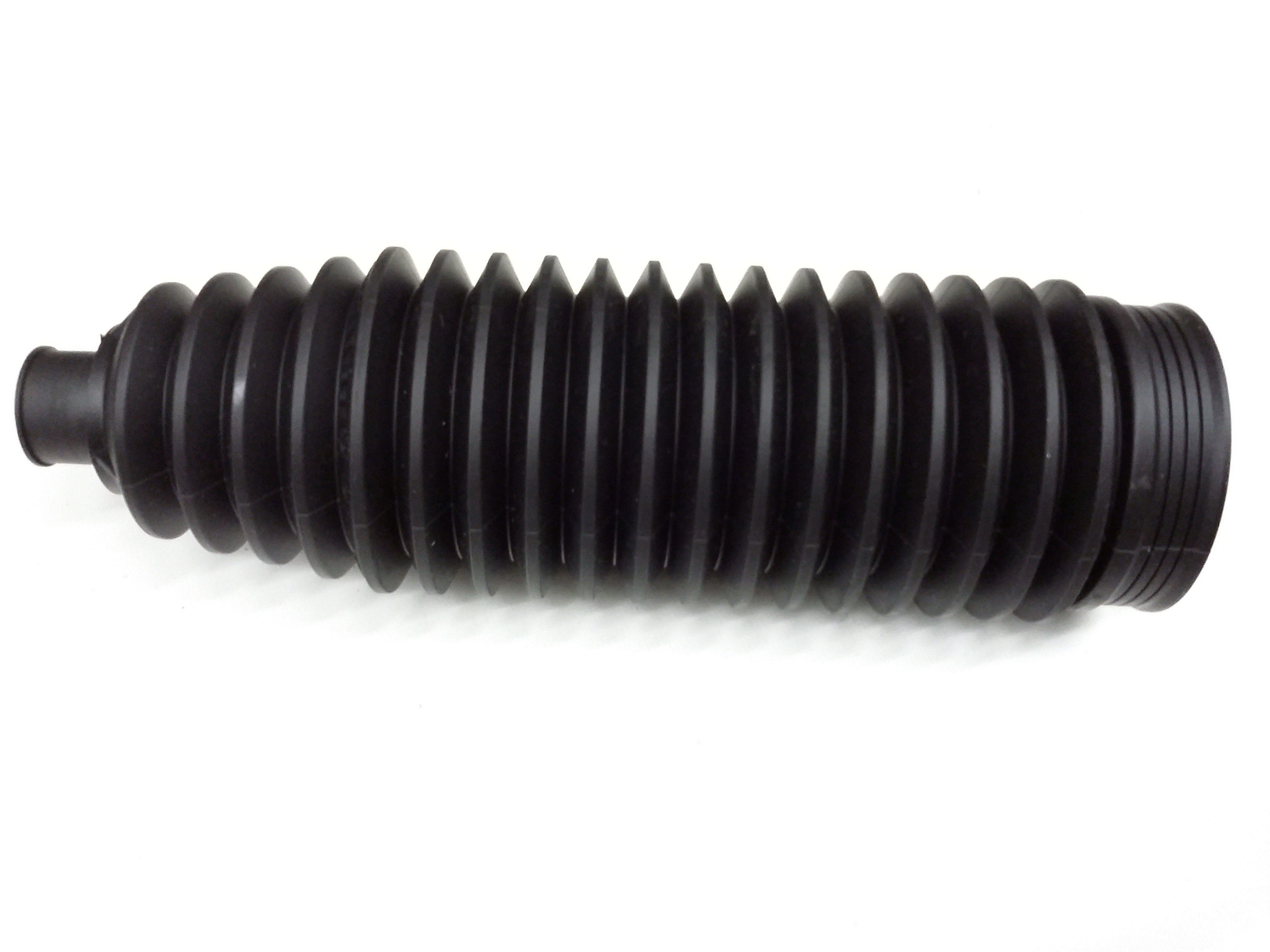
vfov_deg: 44.2
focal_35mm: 32
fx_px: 1174
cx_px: 635
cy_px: 476
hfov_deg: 56.8
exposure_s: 1/15
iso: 250
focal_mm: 3.4
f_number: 2.4
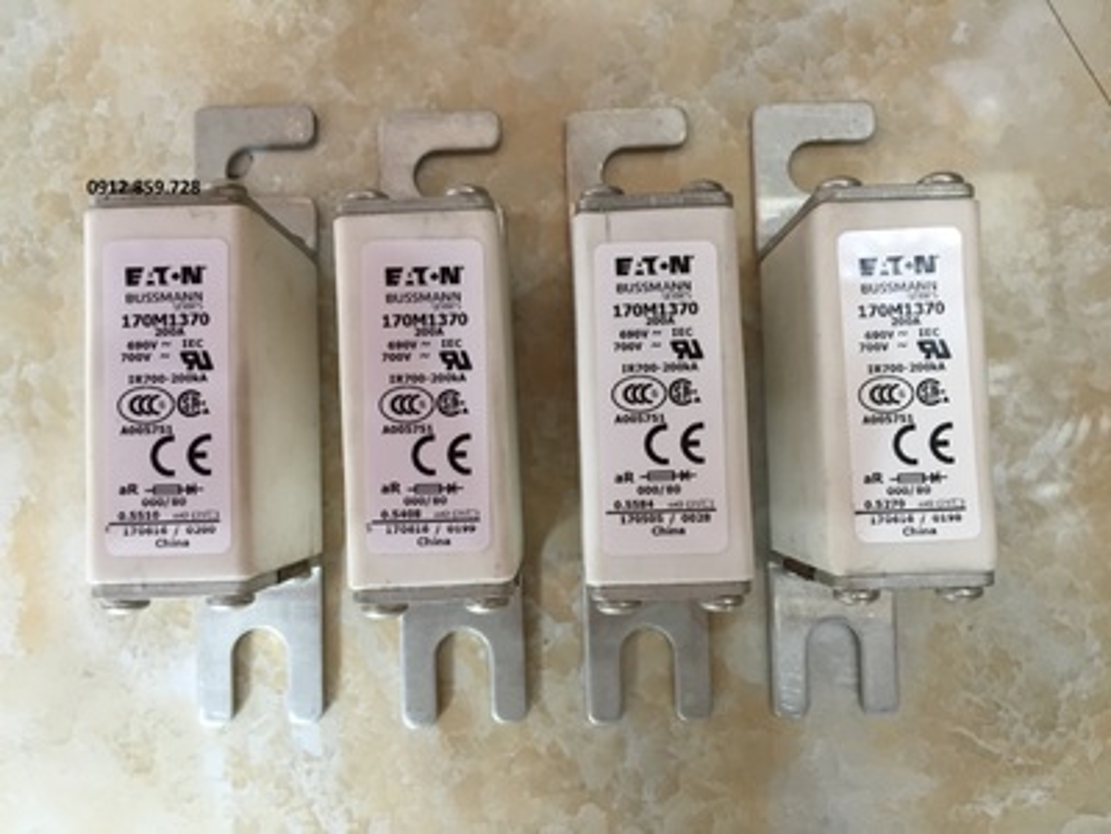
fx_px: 931
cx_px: 556
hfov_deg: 61.7
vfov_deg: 48.2
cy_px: 417
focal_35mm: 29
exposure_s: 1/33
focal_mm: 4.15
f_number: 2.2
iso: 80
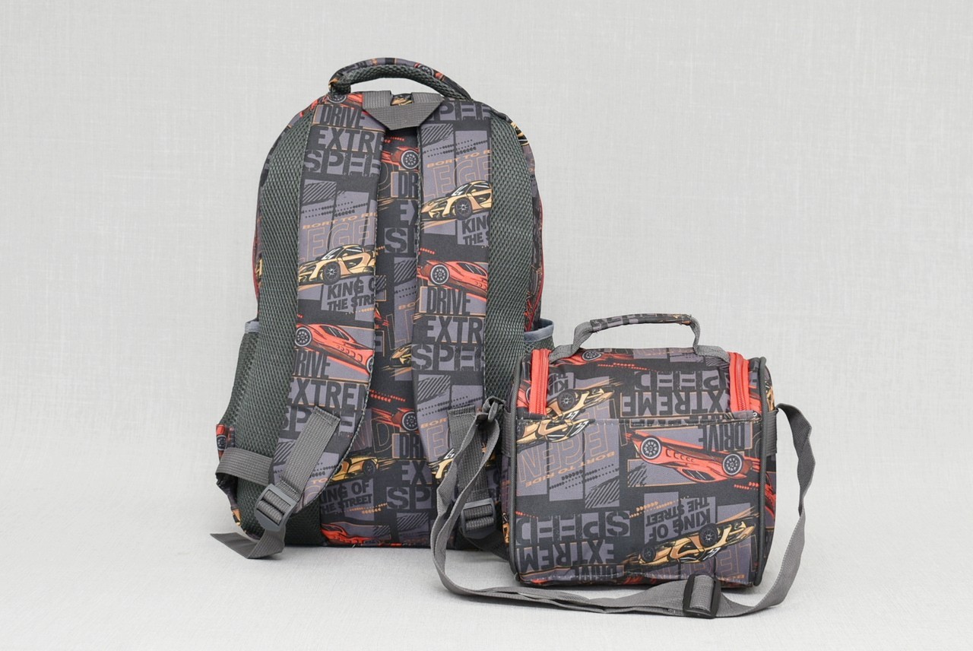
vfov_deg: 22.7
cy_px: 326
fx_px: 1623
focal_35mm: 60
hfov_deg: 33.4
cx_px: 486
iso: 100
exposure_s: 1/60
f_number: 5.6
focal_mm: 40
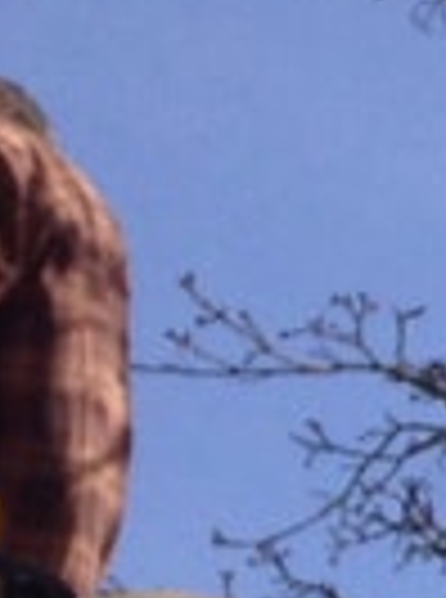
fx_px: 5731
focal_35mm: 332
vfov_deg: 5.8
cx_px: 2894
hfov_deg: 3.7
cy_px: 1317
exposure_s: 1/1642
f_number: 2.4
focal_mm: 4.12
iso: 50
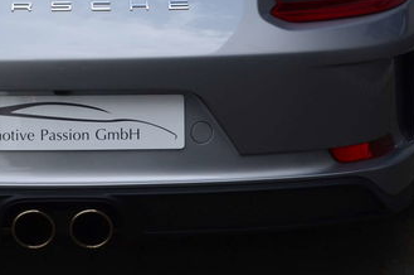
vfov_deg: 9.7
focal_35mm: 140
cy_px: -29
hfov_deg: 14.6
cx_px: 57
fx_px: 1607
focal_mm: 40
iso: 320
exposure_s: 1/250
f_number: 10
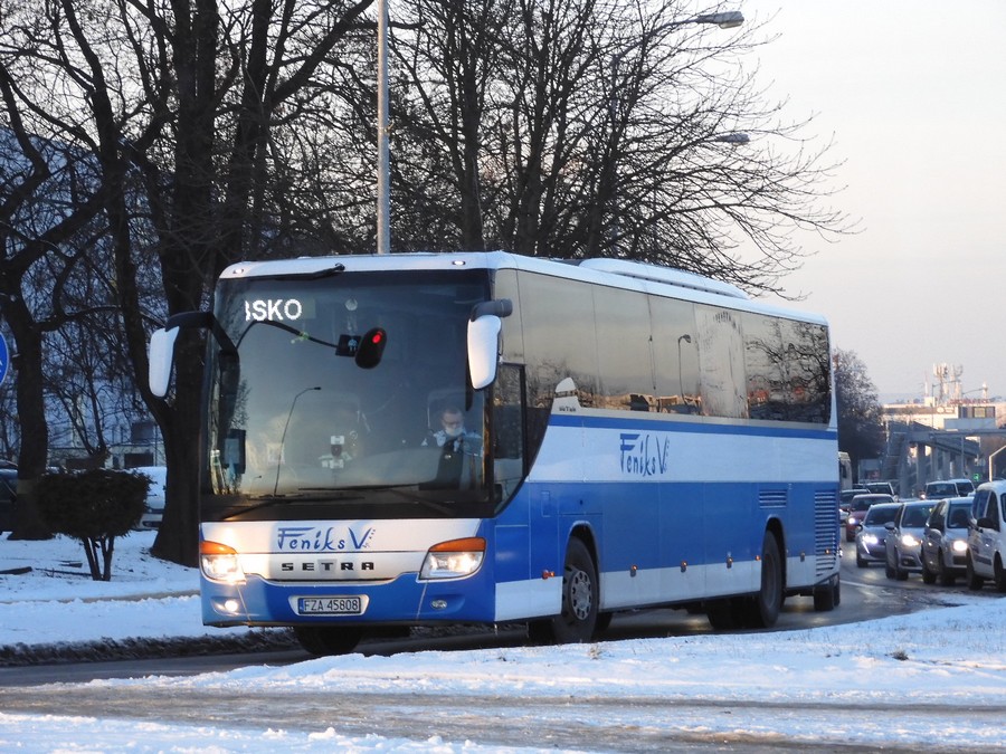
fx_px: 3487
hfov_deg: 16.4
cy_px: 377
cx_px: 503
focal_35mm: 120
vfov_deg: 12.3
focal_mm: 21.4
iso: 400
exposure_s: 1/200
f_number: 5
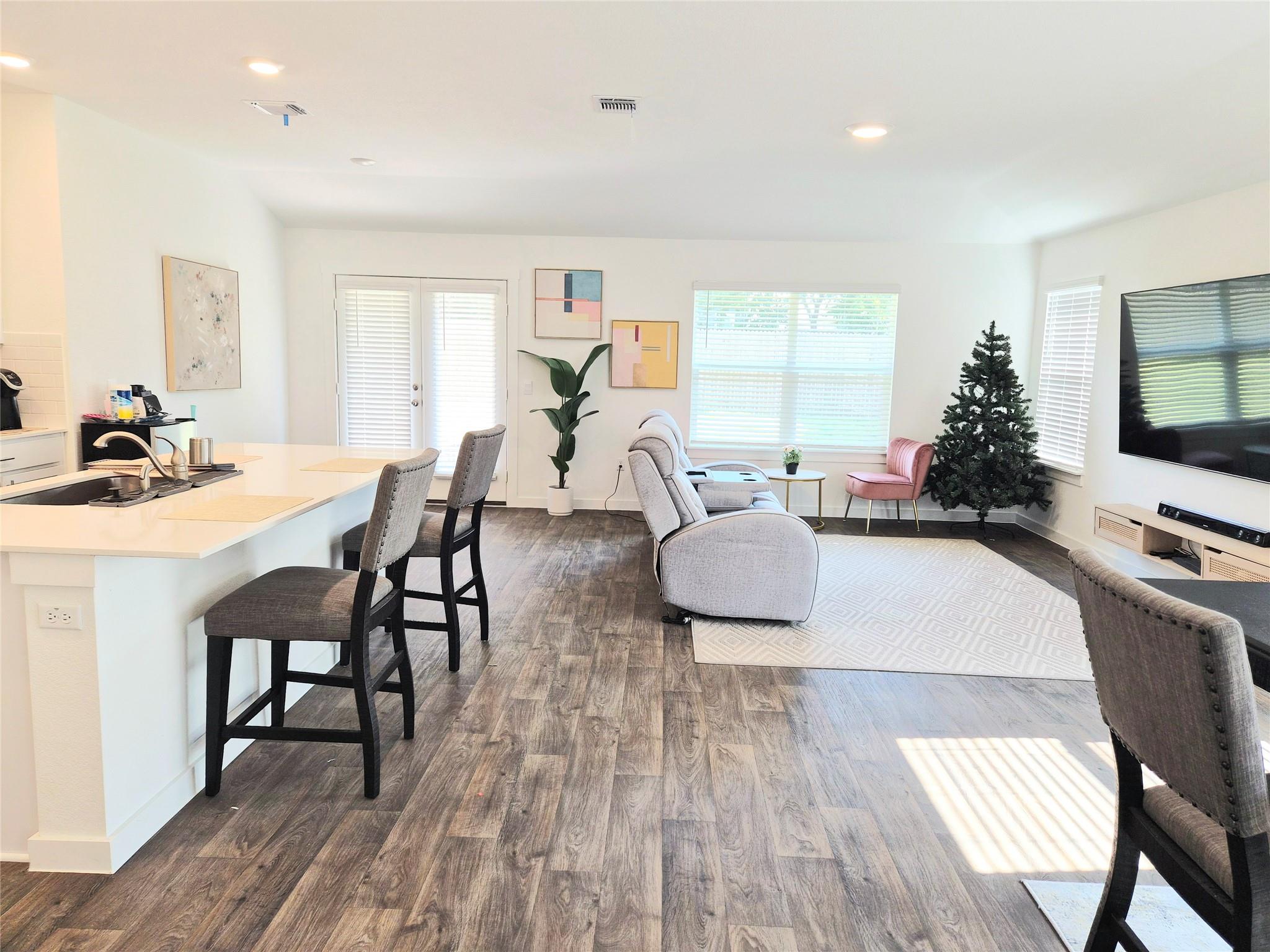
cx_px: 635
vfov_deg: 58.9
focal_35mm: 23
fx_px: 844
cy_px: 476
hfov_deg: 73.9
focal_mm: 5.4
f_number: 1.8
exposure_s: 1/120
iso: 50
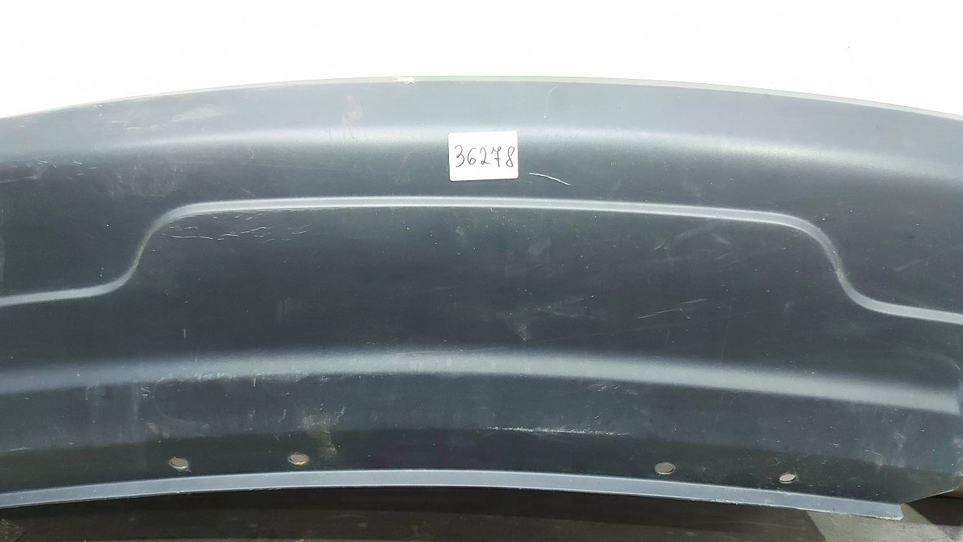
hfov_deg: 69.9
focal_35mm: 27
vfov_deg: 42.9
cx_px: 487
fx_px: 689
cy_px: 281
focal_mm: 5.23
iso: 250
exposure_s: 1/25
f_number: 1.8
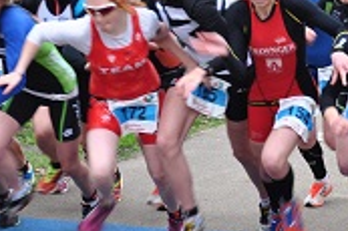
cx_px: 223
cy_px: 58
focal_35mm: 165
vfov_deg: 8.3
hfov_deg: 12.5
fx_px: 1593
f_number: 4.5
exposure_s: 1/80
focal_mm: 38
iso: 250
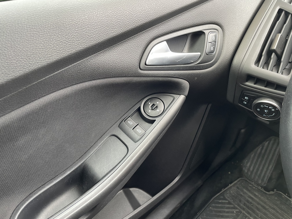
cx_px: 146
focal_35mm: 26
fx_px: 219
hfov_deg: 67.3
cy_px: 110
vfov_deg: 53.1
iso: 125
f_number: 1.6
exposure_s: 1/83
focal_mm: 4.2
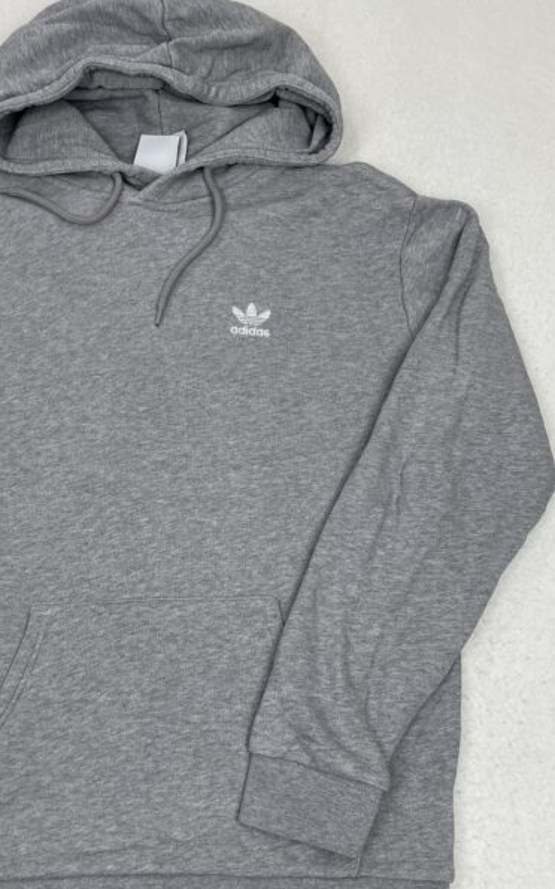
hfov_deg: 33.7
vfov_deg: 52.6
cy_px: 509
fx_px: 896
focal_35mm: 37
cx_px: 136
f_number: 1.6
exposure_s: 1/186
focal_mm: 4.2
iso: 32
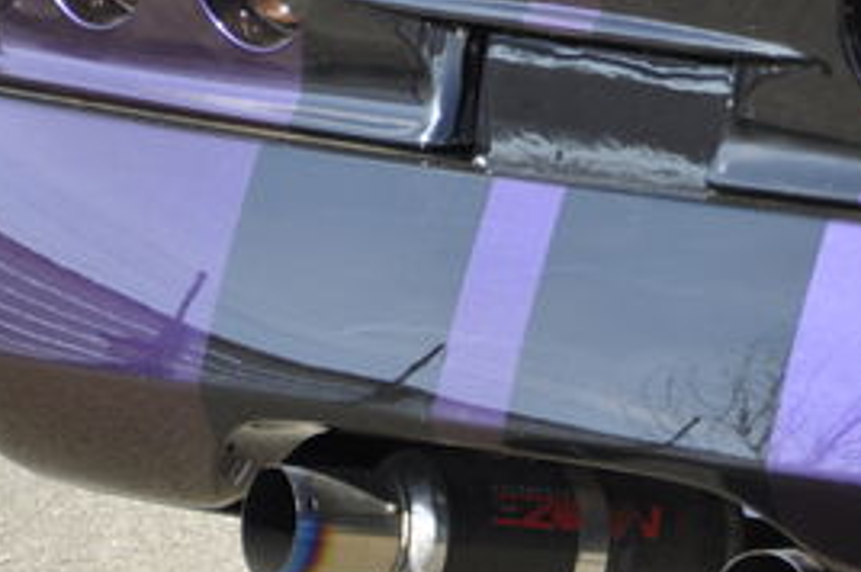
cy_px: 63
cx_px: 755
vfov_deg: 1.9
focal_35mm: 716
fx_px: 17103
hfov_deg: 2.9
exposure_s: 1/400
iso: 400
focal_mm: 200
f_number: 5.6
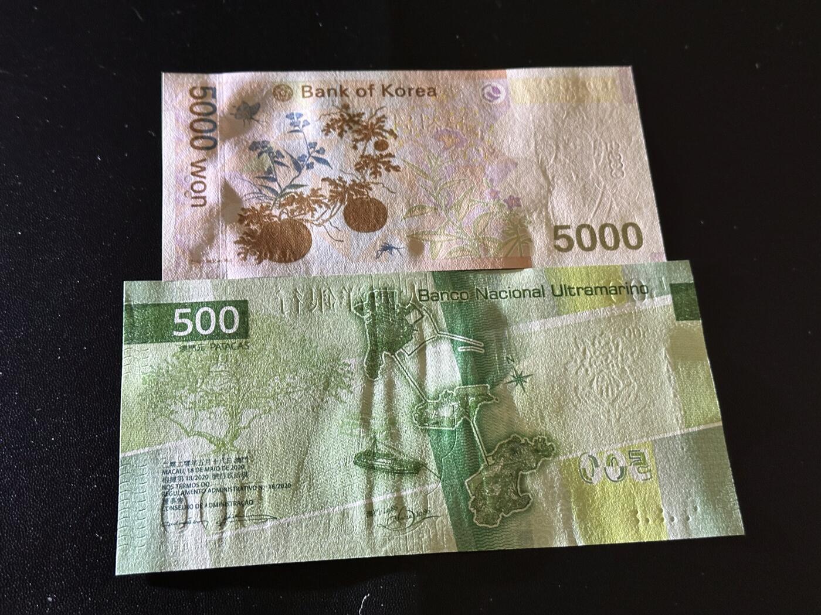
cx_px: 410
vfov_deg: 30.3
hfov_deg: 39.7
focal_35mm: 48
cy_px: 308
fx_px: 1138
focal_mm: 6.86
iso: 320
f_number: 1.78
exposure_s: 1/40
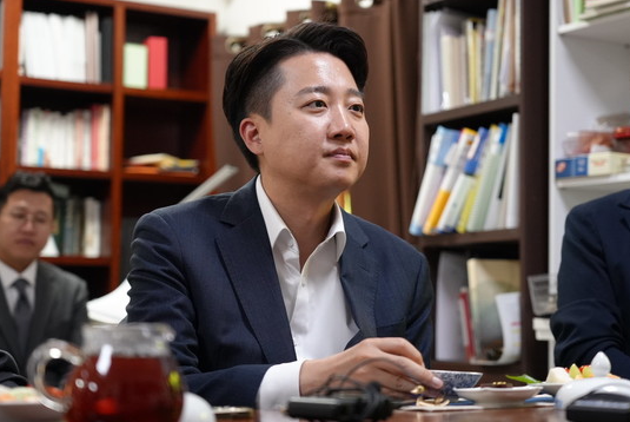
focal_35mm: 74
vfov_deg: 18.5
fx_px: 1296
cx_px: 351
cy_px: 187
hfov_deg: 27.3
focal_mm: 66
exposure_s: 1/160
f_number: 4
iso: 5000
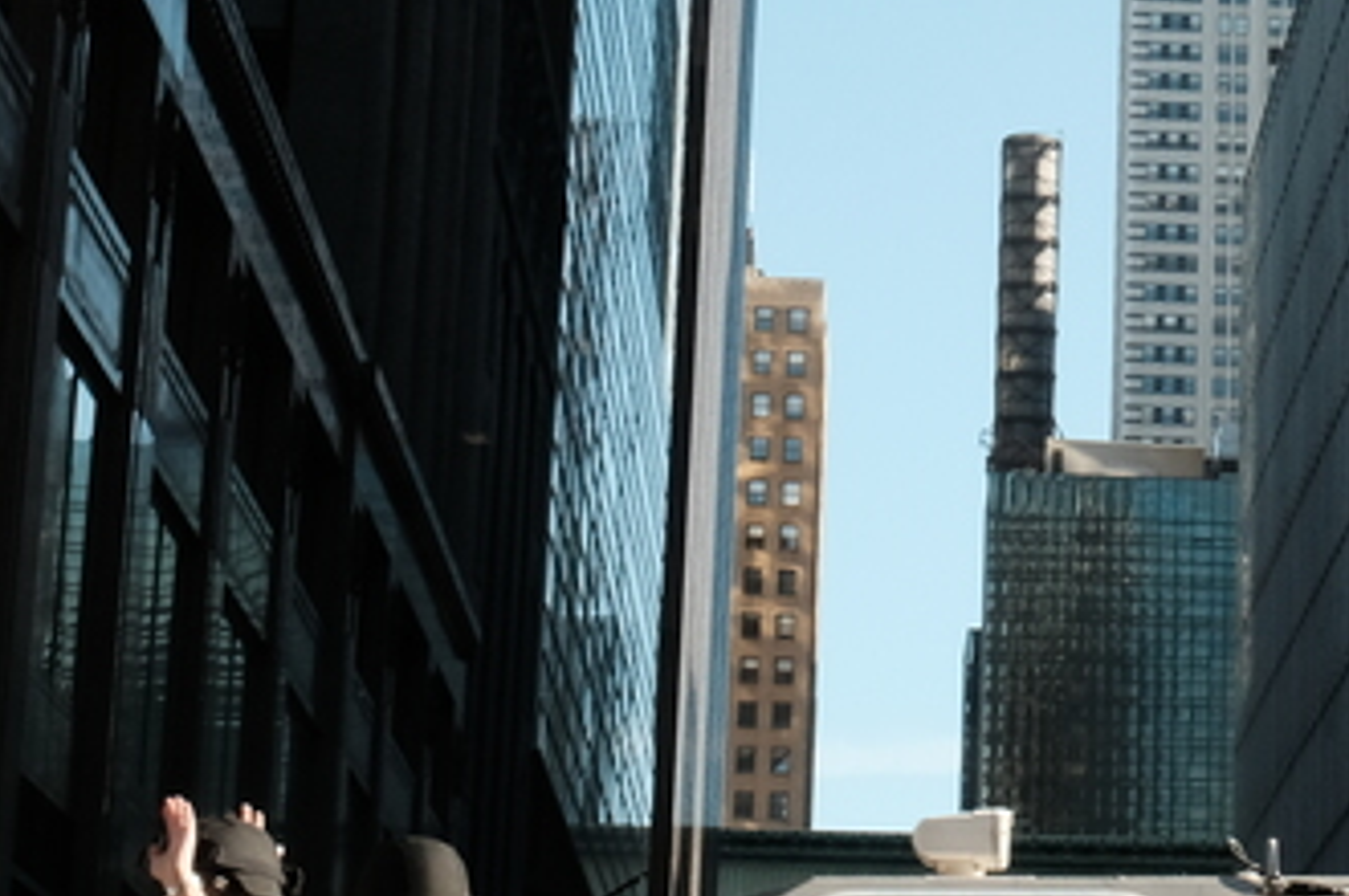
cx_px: 1316
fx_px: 4754
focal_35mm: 127
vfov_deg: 10.7
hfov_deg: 15.9
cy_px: 147
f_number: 16
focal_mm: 23
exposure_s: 1/125
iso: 800
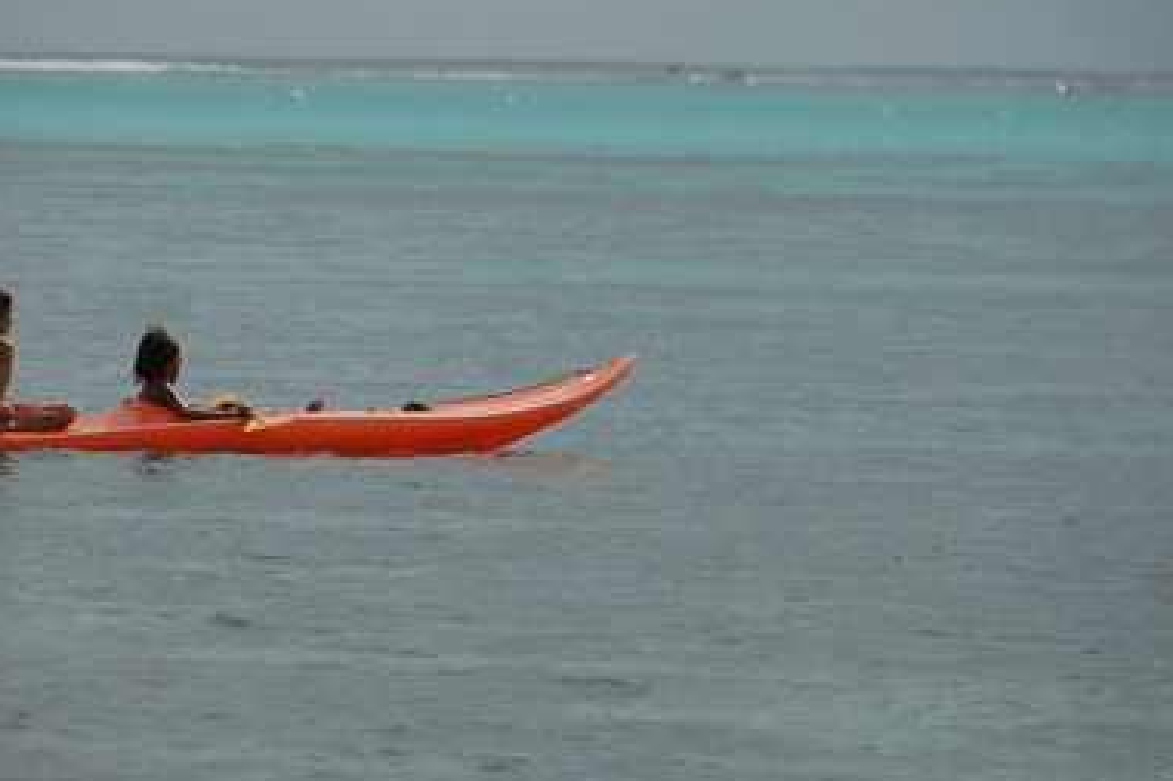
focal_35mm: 543
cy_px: 380
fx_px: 17684
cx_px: 423
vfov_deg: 2.5
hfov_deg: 3.8
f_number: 6.3
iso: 200
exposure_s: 1/1000
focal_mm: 250
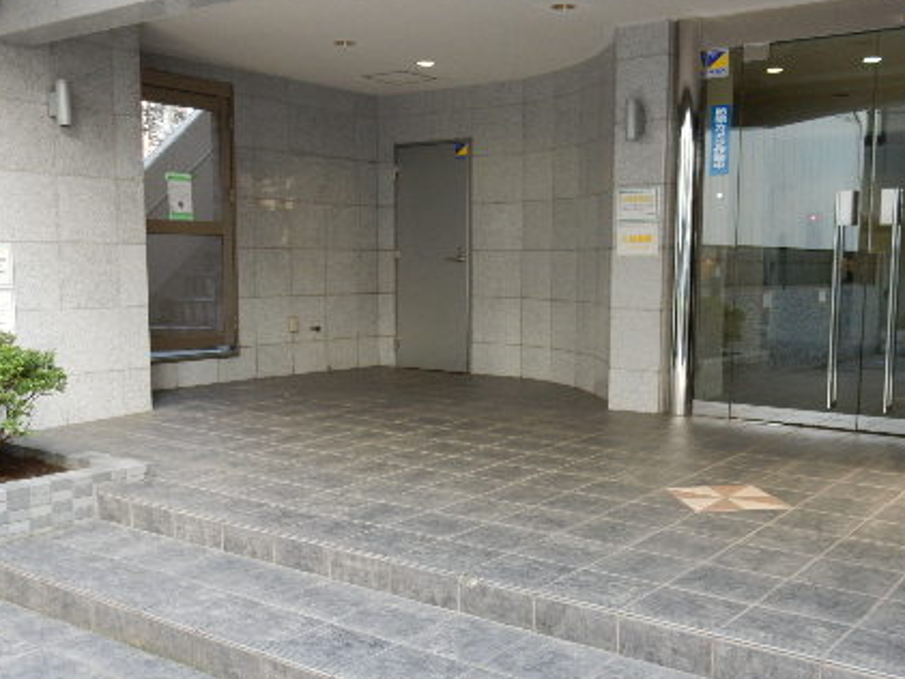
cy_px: 382
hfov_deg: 48.9
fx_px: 994
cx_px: 488
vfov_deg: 37.7
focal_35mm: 38
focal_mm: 4.5
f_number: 3.7
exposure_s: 1/30
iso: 220
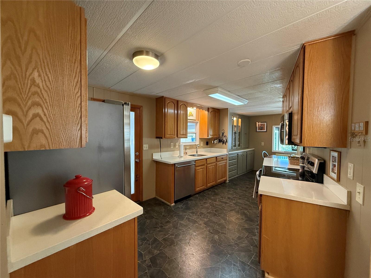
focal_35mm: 14
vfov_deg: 85.7
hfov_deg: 102.1
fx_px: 150
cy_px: 139
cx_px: 186
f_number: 2.2
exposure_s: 1/60
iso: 500
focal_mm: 2.22
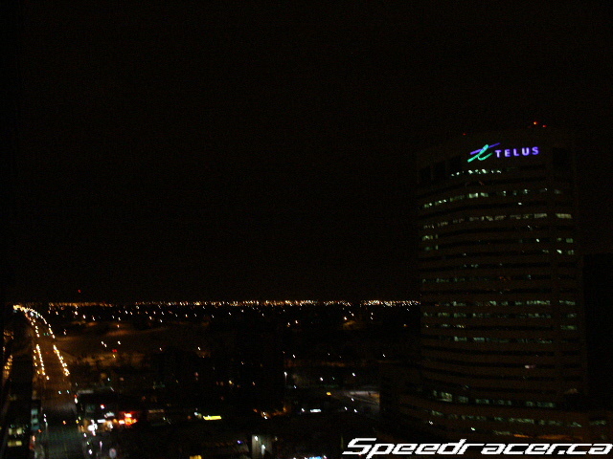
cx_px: 306
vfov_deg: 36.8
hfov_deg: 47.9
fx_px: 691
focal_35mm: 39
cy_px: 230
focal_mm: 10.26
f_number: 2.8
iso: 200
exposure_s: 1/6
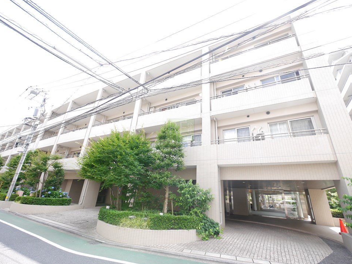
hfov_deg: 98.1
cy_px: 133
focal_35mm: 15
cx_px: 181
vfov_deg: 81.7
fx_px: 153
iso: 160
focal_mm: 7
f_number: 4.5
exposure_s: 1/160
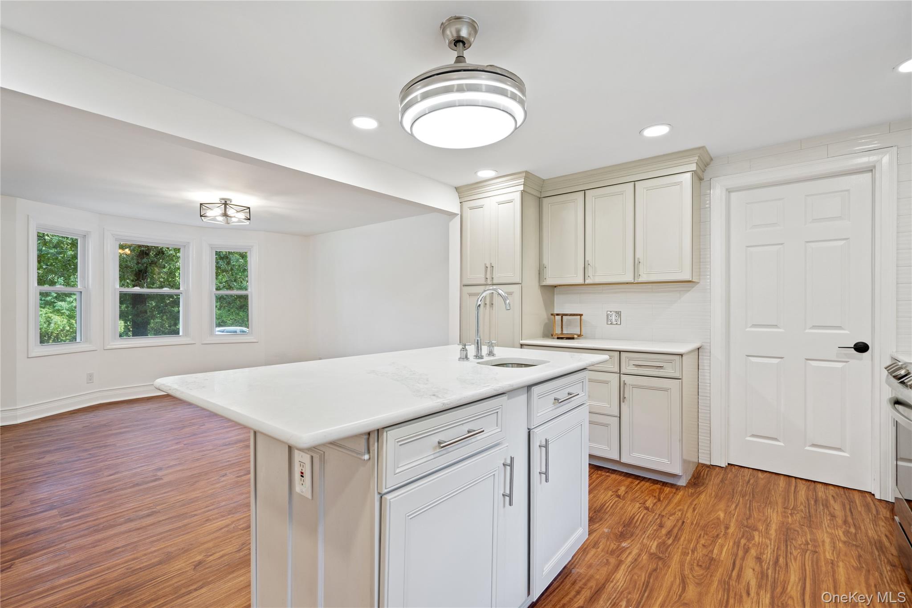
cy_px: 304
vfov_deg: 73.7
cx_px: 456
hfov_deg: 96.7
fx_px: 405
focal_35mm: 16
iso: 640
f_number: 5.6
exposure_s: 1/10
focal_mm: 16
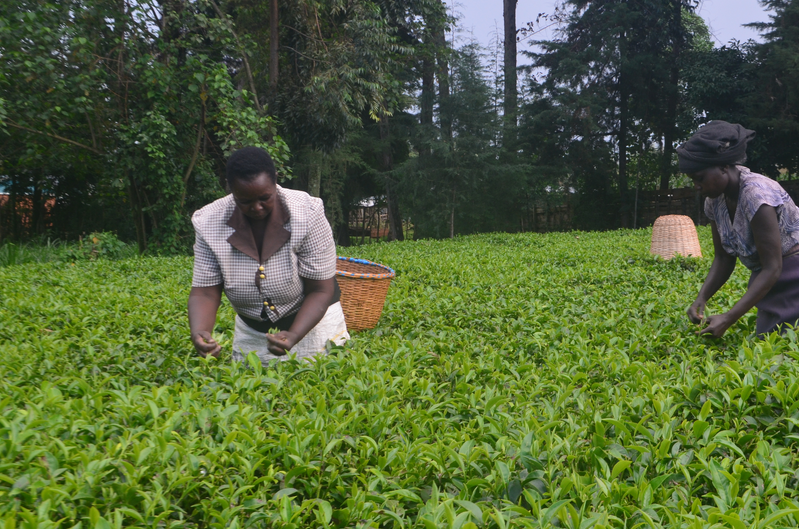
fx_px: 1210
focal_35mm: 55
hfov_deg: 36.4
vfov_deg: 24.7
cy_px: 246
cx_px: 475
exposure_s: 1/100
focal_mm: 29
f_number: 9
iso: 400
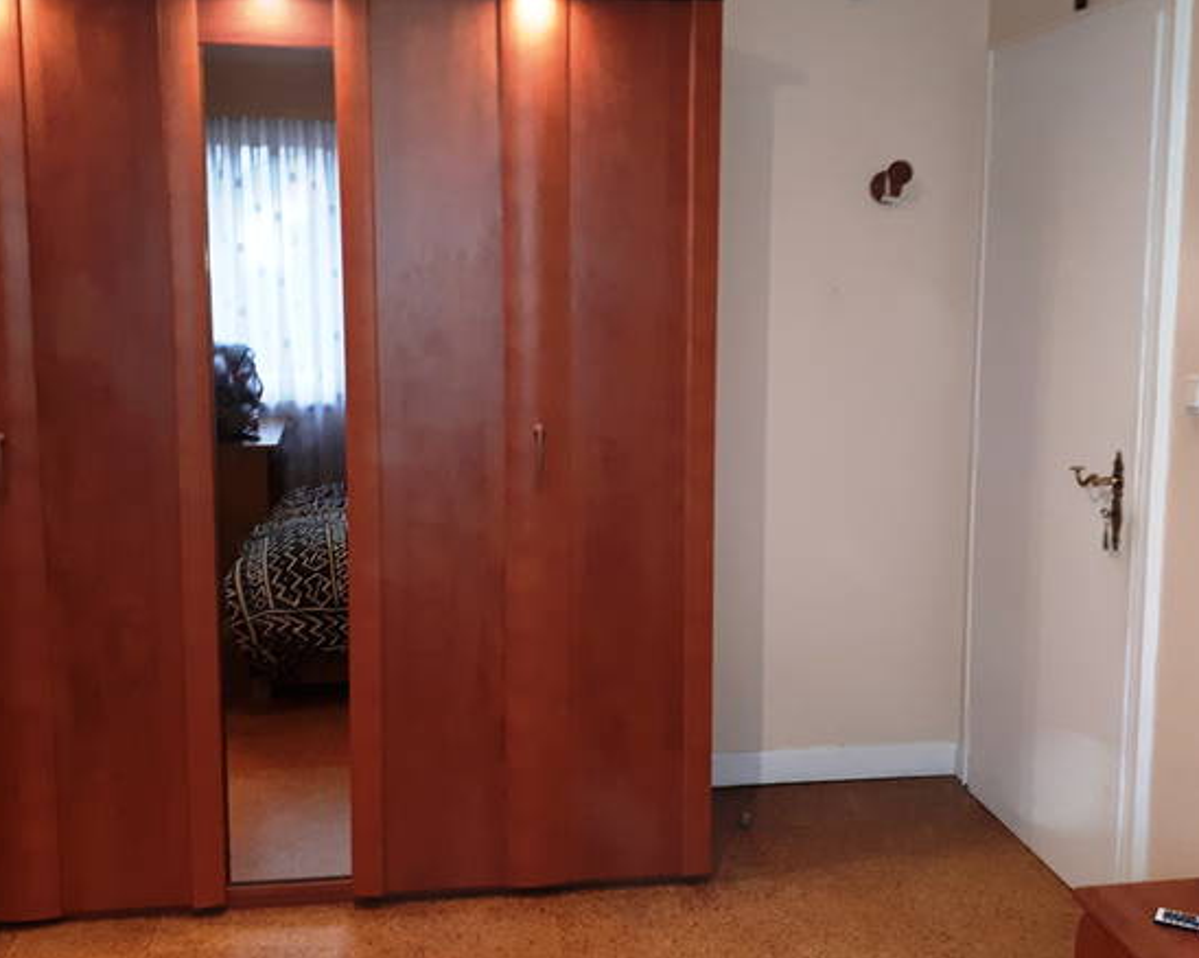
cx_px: 624
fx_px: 1348
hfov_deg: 47.9
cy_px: 435
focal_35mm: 38
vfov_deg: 39.1
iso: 200
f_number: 1.9
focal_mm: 3.6
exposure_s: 1/33
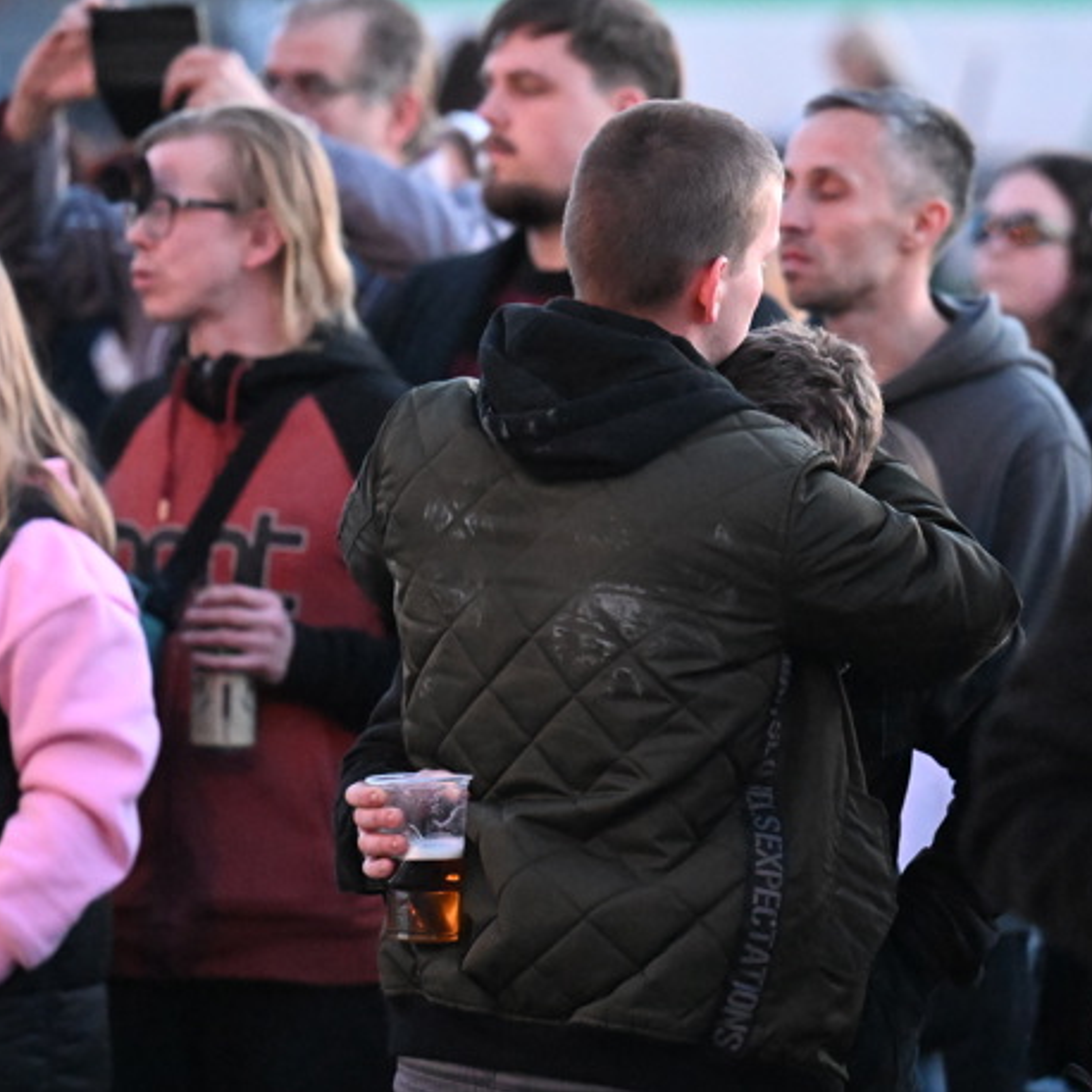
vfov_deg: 6.3
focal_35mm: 278
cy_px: 546
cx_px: 708
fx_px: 9922
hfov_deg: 6.3
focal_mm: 145
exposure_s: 1/100
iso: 10000
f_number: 2.8
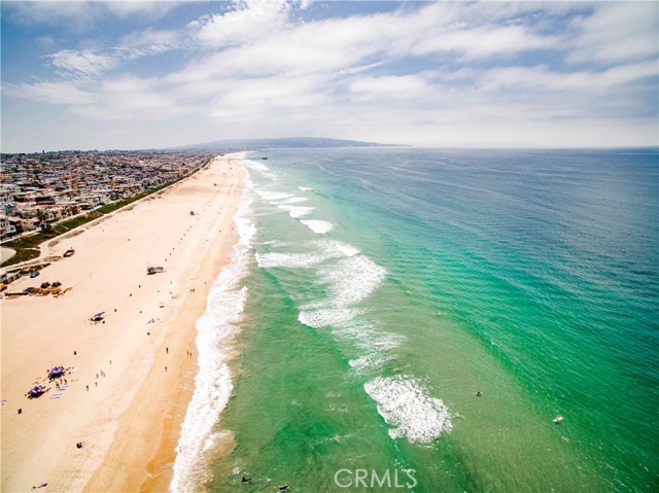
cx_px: 330
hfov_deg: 81.8
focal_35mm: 20
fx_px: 380
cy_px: 246
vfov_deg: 65.9
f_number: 2.8
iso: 100
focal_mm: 3.61
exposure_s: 1/60
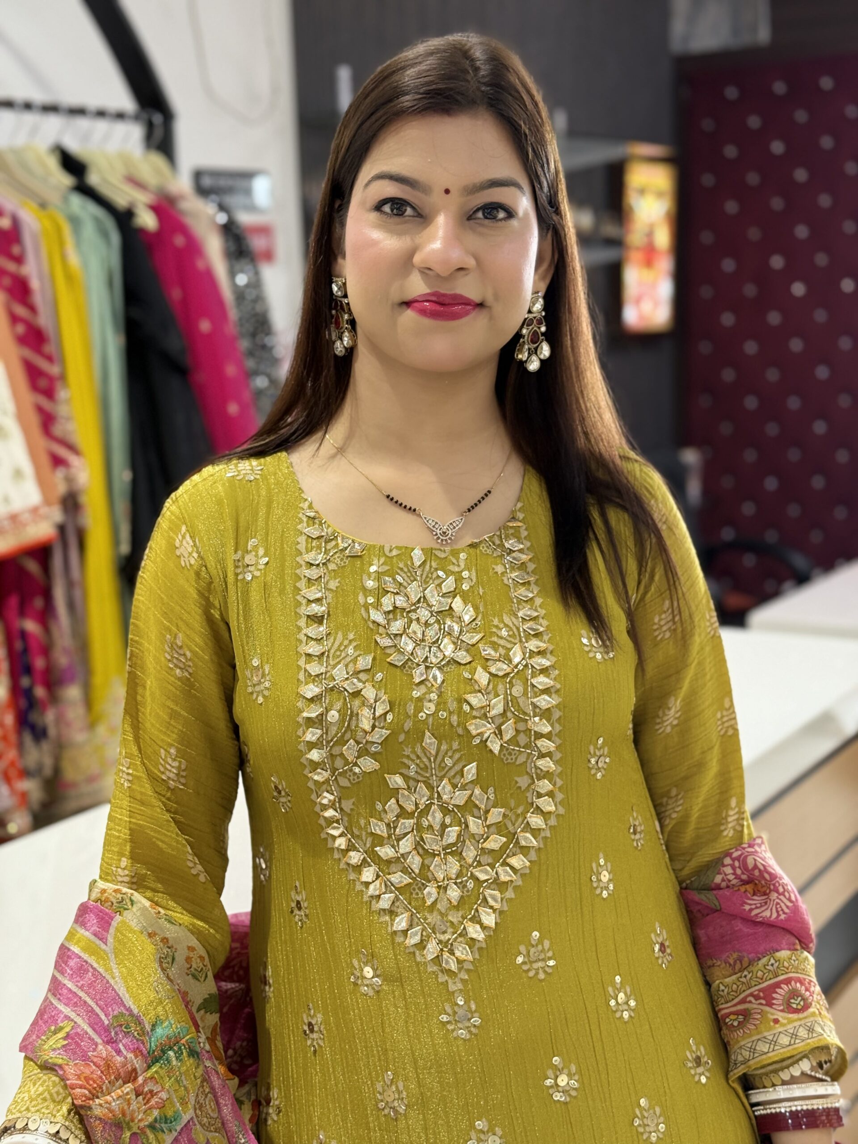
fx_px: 1586
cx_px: 429
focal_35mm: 48
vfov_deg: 39.7
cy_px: 572
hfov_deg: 30.3
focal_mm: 6.76
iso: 125
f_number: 1.78
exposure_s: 1/100
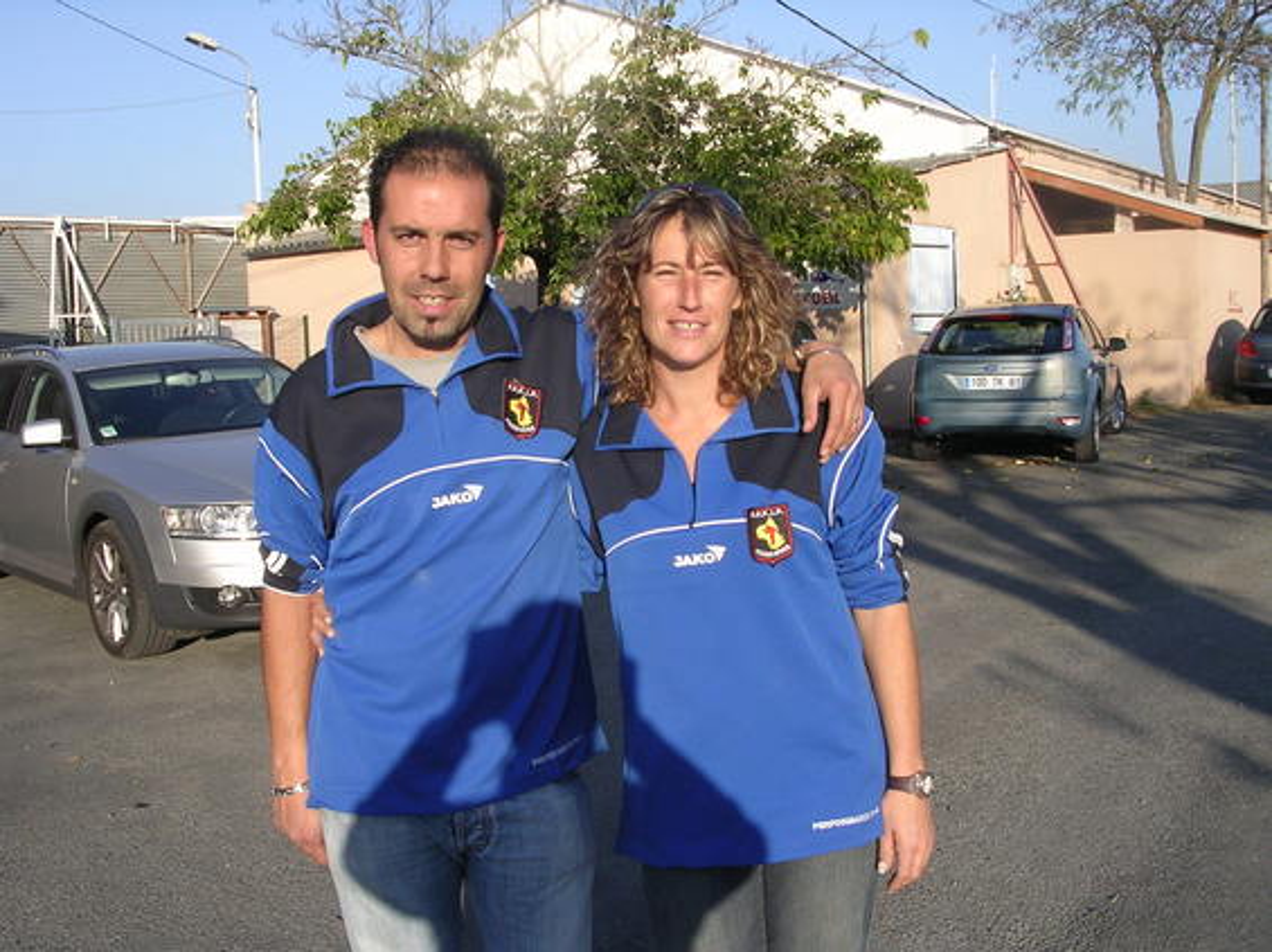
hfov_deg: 49.0
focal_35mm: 38
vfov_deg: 37.7
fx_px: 1395
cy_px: 476
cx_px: 636
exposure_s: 1/202
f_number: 5.6
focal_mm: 5.8
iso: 100
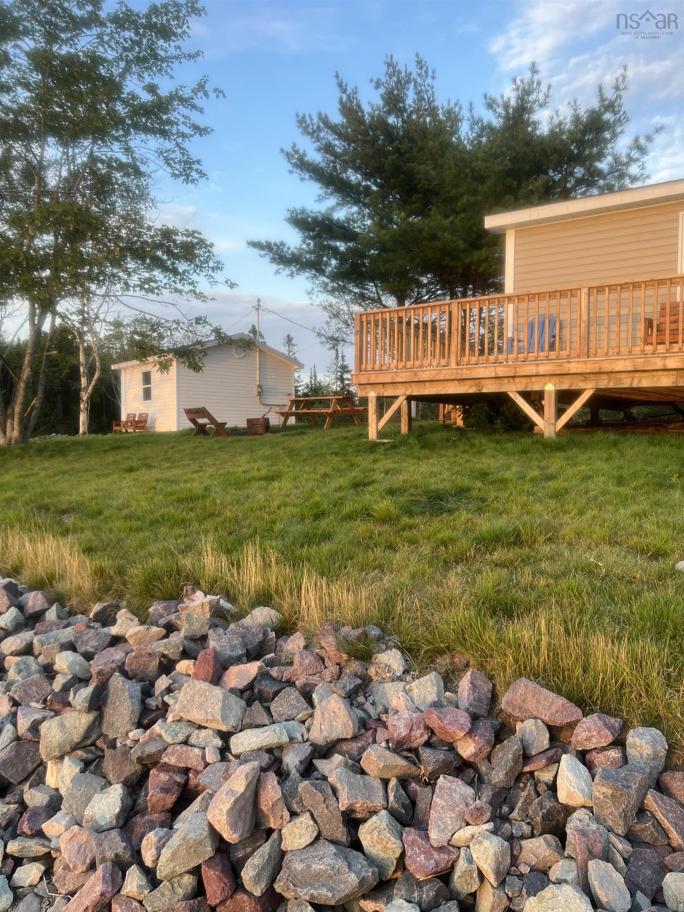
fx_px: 685
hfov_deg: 53.1
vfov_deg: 67.3
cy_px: 456
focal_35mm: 26
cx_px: 342
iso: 40
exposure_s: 1/180
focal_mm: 5.7
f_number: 1.5
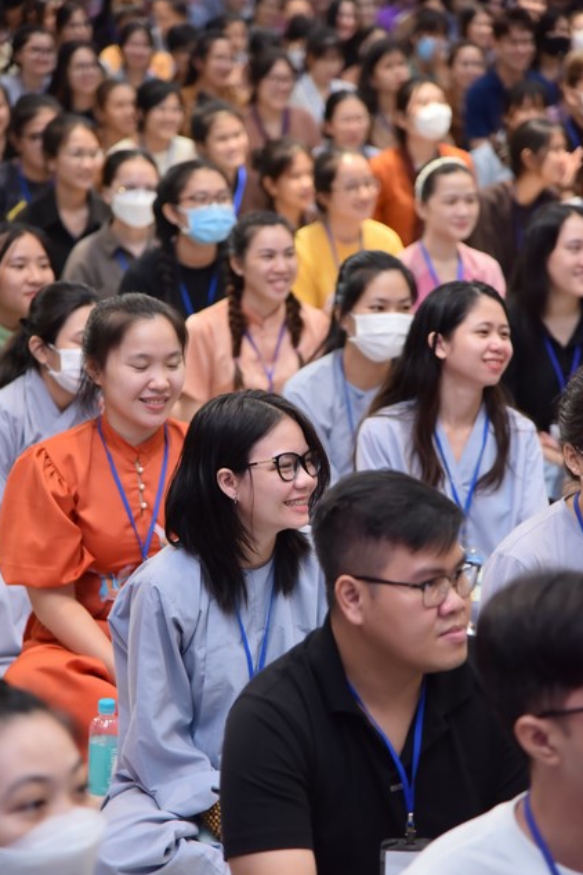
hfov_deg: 12.1
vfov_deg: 18.1
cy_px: 431
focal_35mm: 113
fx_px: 2745
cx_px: 287
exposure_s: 1/125
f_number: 4
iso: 1600
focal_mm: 110
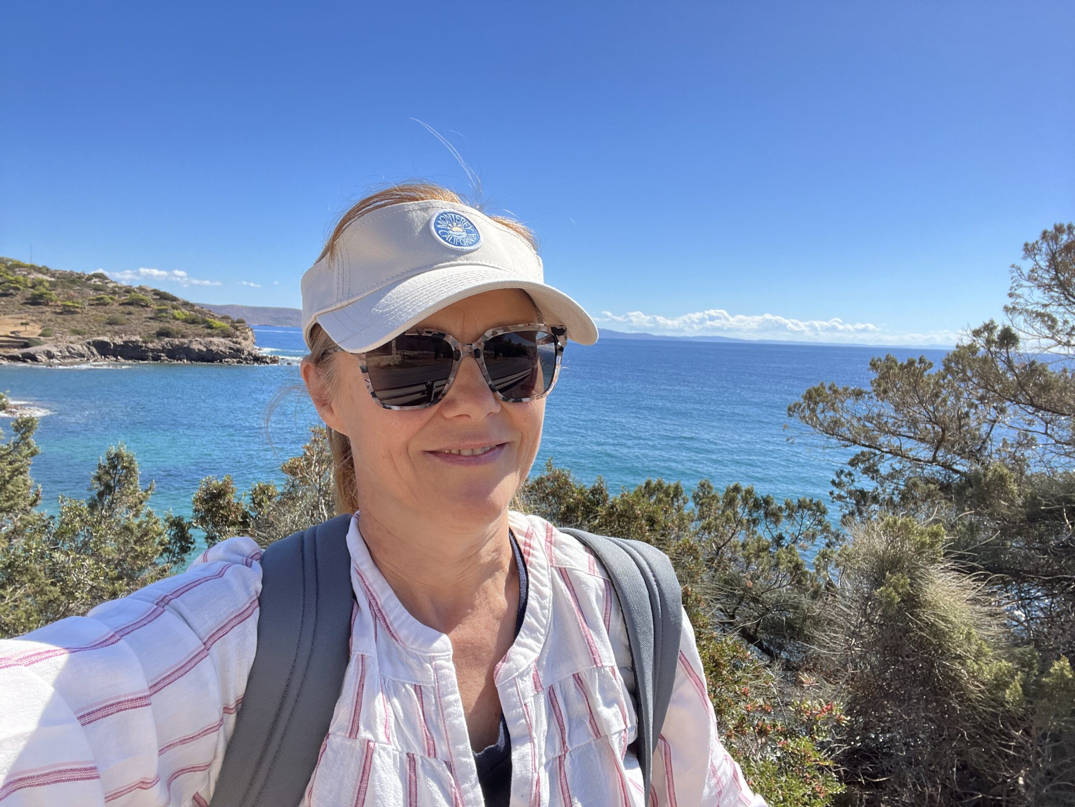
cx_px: 538
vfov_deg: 58.9
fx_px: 714
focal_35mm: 23
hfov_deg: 73.9
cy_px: 404
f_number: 2.2
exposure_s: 1/636
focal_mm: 2.71
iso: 32
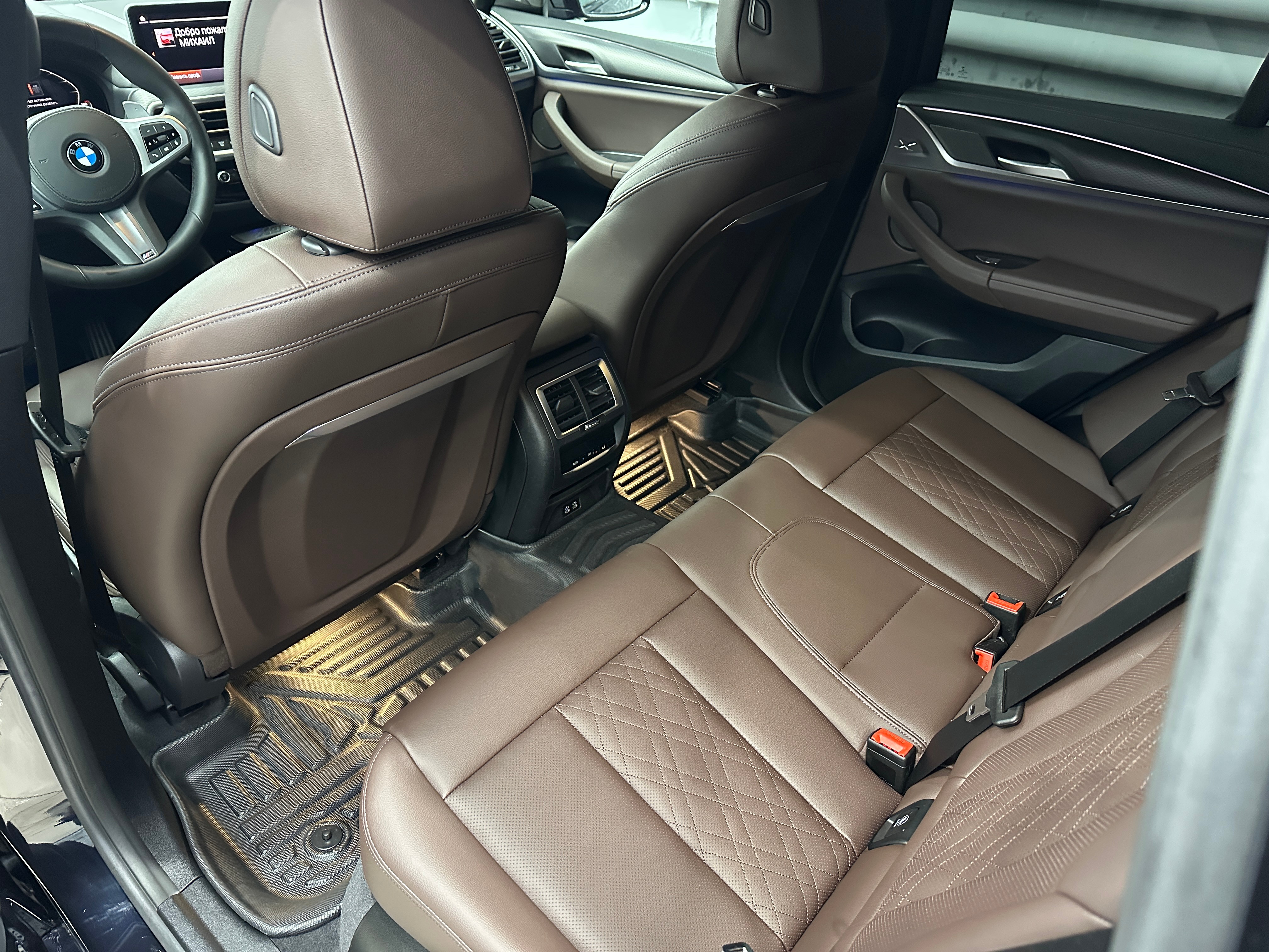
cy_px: 476
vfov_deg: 56.8
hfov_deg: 71.6
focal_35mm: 24
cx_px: 634
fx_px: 880
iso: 800
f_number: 1.78
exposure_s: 1/33
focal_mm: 6.86
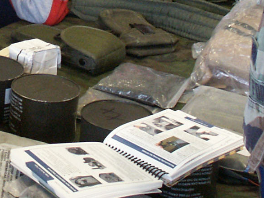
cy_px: -58
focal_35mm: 131
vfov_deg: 11.1
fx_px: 999
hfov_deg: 14.7
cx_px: -27
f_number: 2.8
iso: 200
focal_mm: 7.87
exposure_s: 1/45
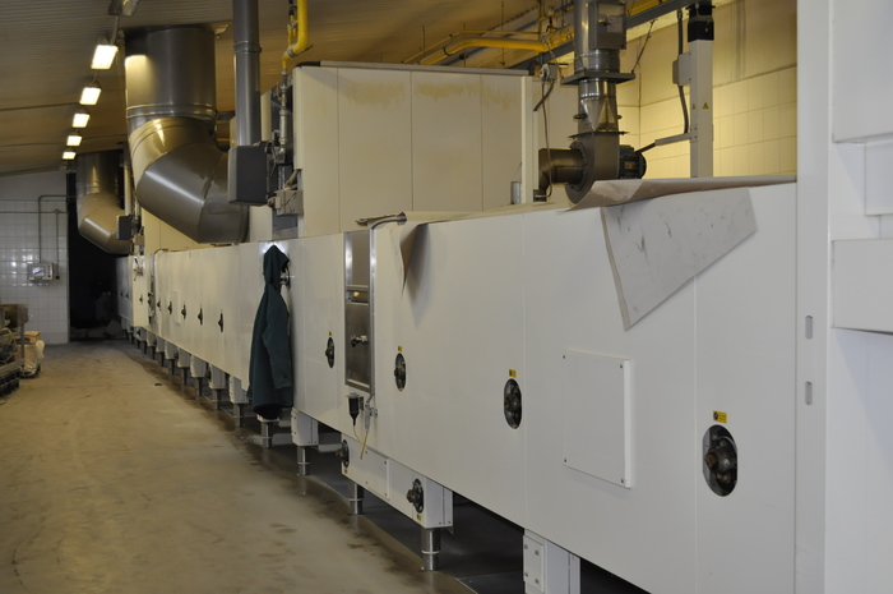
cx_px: 446
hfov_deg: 41.2
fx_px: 1189
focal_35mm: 48
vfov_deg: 28.0
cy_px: 297
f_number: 4.8
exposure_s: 1/60
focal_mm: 32
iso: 800
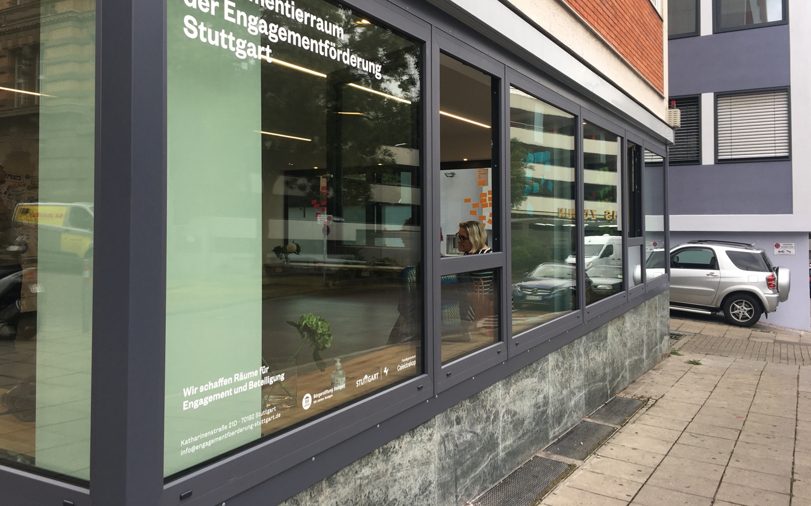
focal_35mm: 31
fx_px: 685
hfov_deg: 61.2
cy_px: 203
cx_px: 405
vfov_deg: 40.4
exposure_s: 1/100
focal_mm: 4.15
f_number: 2.2
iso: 25
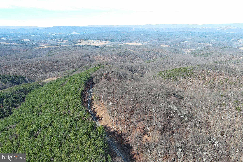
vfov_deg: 45.0
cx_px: 122
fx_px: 196
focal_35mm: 29
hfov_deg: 63.7
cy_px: 81
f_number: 2.8
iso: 100
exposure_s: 1/535
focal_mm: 10.57
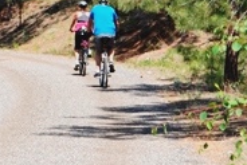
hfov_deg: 7.1
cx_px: -31
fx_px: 1969
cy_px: -28
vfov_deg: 4.8
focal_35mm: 287
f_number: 7.1
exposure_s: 1/200
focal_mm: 55
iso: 100
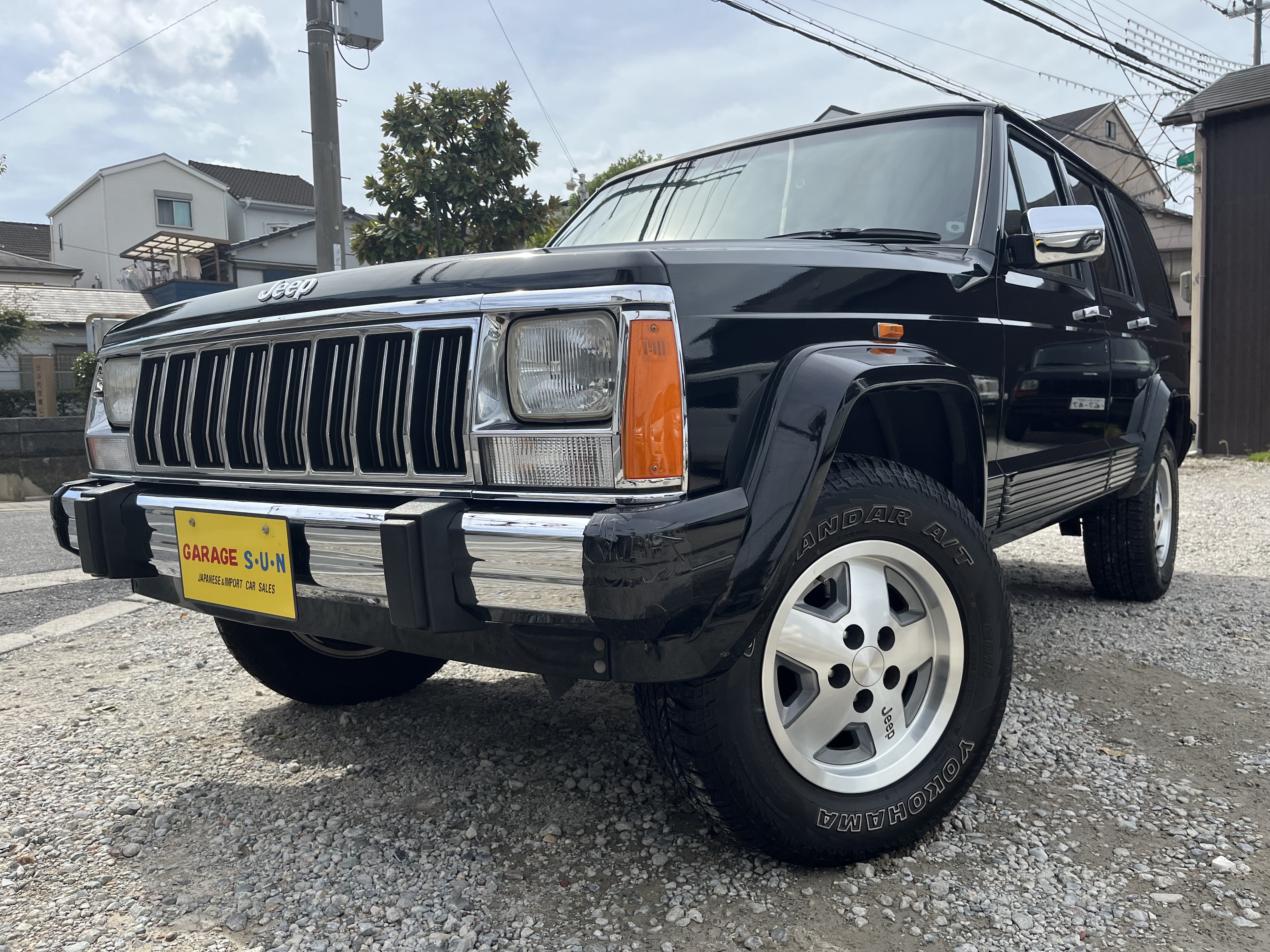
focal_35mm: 26
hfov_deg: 67.3
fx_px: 954
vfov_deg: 53.1
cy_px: 476
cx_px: 635
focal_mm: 5.1
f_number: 1.6
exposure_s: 1/3413
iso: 50
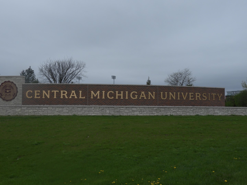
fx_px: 321
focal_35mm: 45
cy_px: 92
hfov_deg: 42.1
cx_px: 124
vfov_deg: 32.2
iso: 100
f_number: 4
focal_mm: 8.1
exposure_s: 1/1000
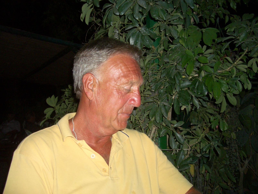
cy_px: 97
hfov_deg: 52.6
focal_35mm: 35
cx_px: 129
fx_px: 261
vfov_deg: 40.7
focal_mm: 5.8
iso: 100
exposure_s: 1/60
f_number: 2.6
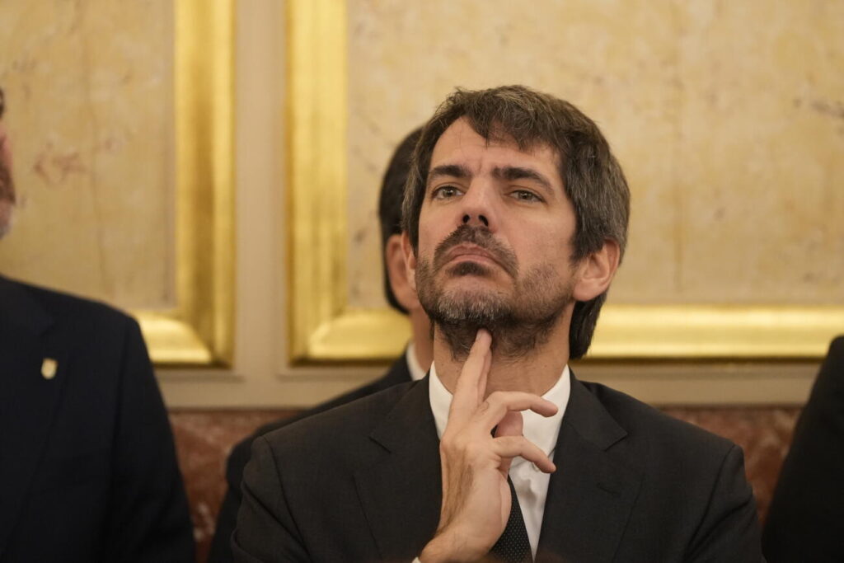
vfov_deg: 4.6
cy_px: 282
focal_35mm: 300
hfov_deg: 6.9
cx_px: 422
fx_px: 7034
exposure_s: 1/250
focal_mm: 200
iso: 4000
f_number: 2.8
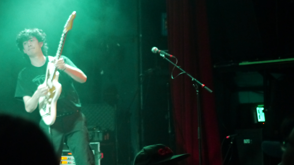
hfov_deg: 19.1
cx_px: 23
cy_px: 30
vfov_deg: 11.0
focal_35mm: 110
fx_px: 858
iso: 1600
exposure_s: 1/60
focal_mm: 25
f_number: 1.4
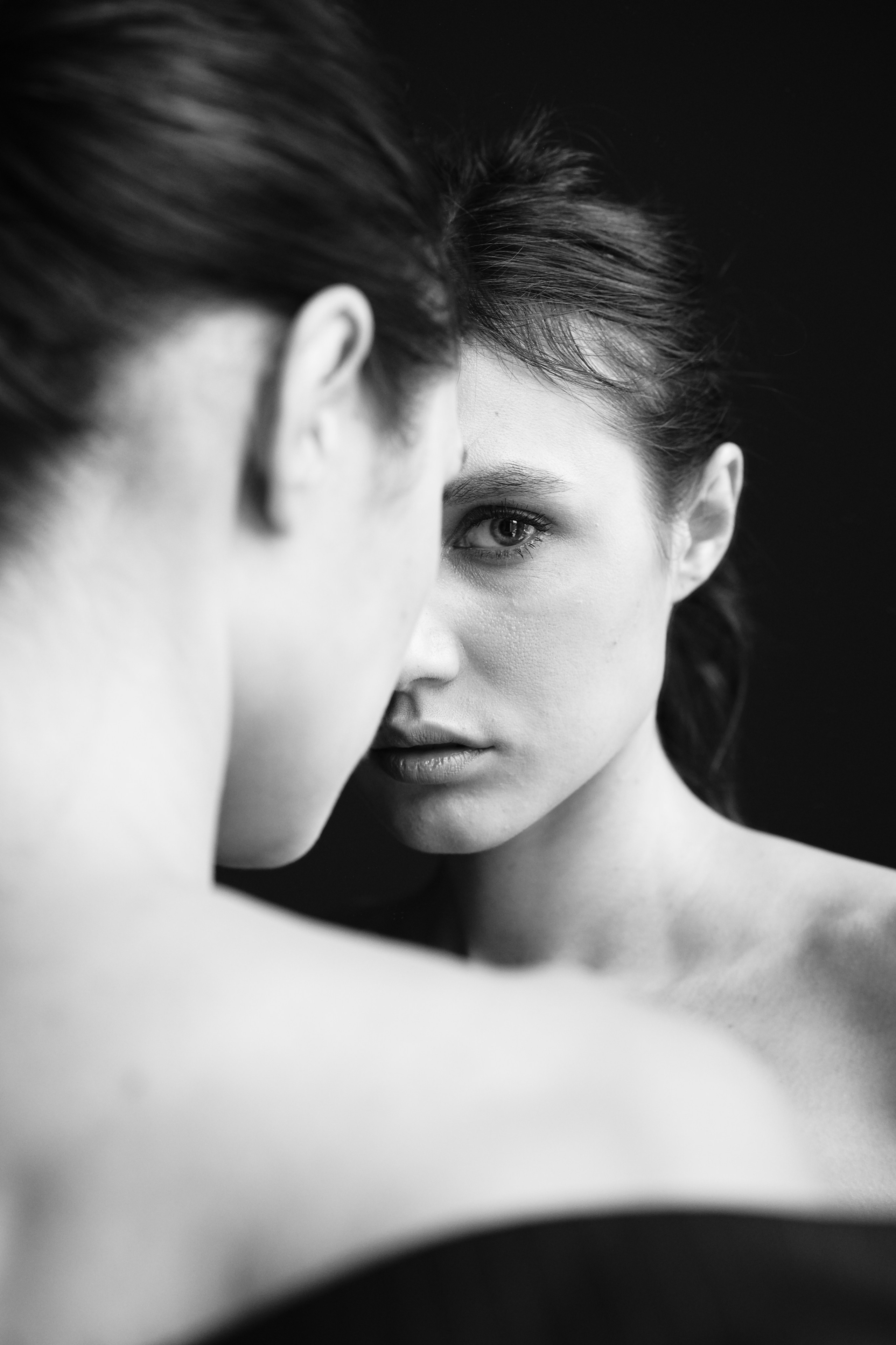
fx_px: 1867
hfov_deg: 27.0
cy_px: 672
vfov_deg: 39.6
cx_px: 448
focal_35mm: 50
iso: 1600
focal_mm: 50
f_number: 2.8
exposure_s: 1/100
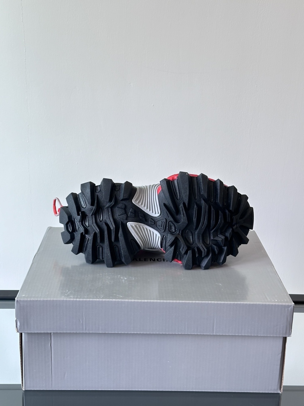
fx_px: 562
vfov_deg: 39.7
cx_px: 152
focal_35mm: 48
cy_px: 203
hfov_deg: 30.3
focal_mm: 6.86
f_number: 1.78
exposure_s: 1/121
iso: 64
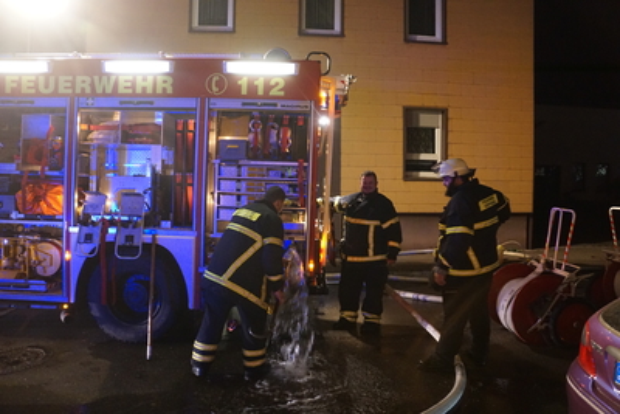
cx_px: 310
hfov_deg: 67.4
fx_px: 465
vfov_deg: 48.0
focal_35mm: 27
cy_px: 207
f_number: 3.5
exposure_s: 1/50
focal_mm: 18
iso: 3200
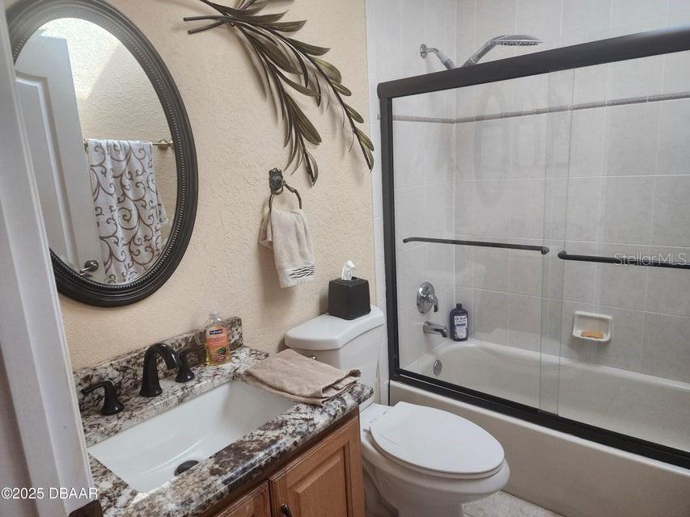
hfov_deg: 73.9
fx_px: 459
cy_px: 258
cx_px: 345
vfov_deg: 58.9
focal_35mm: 23
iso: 200
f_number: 1.8
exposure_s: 1/180
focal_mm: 6.4
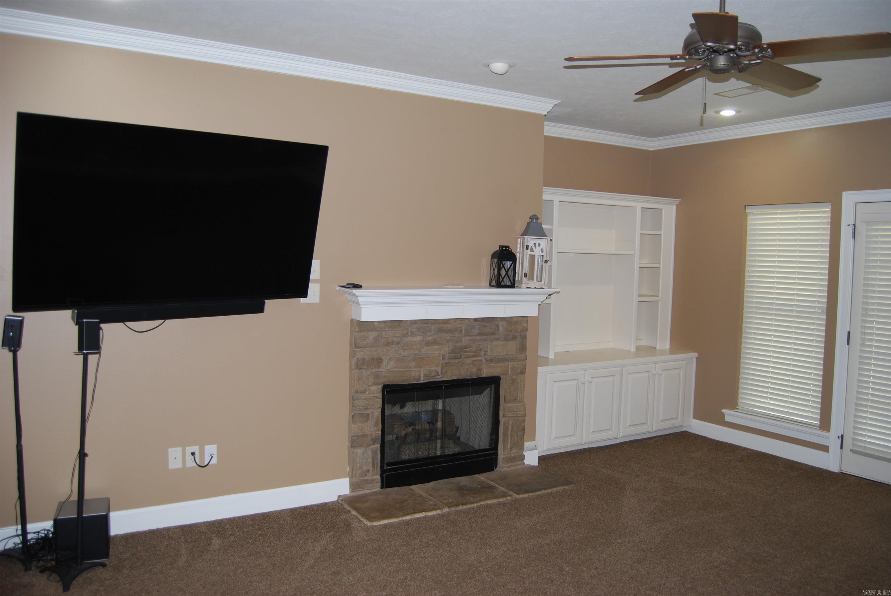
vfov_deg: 48.0
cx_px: 446
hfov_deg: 67.3
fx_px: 669
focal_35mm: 27
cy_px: 298
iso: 200
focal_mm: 18
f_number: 3.5
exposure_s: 1/60
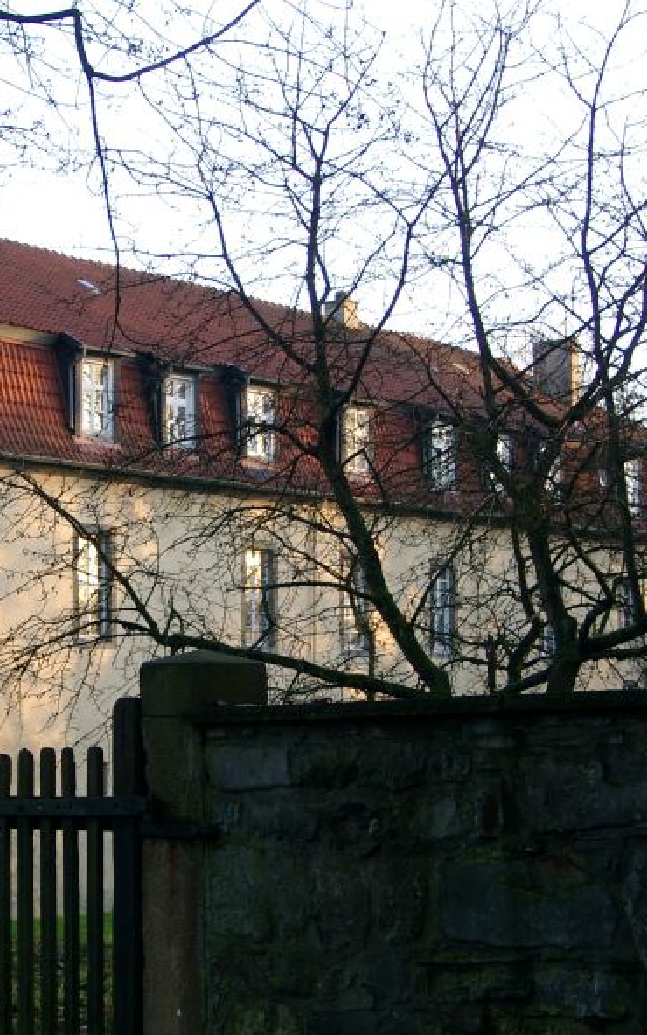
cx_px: 129
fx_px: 2426
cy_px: 512
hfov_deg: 15.1
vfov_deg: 24.1
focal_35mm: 86
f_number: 2.8
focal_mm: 12.52
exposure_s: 1/91.4
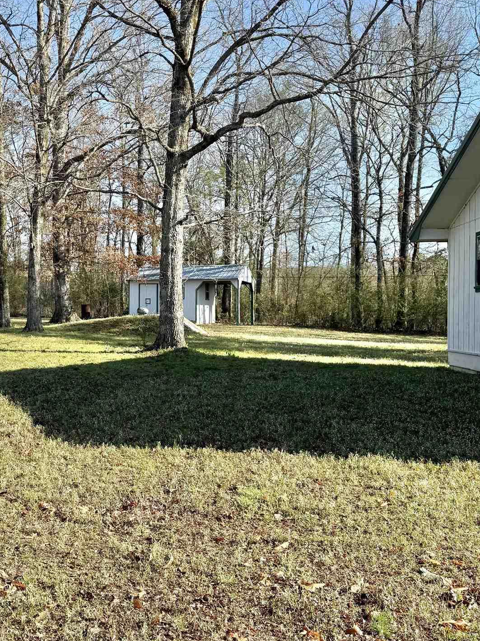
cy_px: 326
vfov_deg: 47.9
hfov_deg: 36.4
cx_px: 159
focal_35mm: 39
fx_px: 721
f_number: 1.78
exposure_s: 1/2000
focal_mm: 6.76
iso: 80
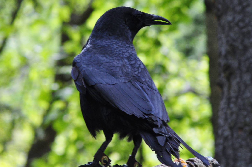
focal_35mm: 292
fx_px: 2045
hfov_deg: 7.1
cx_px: 126
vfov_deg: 4.7
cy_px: 84
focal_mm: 195
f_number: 9
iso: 500
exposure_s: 1/125
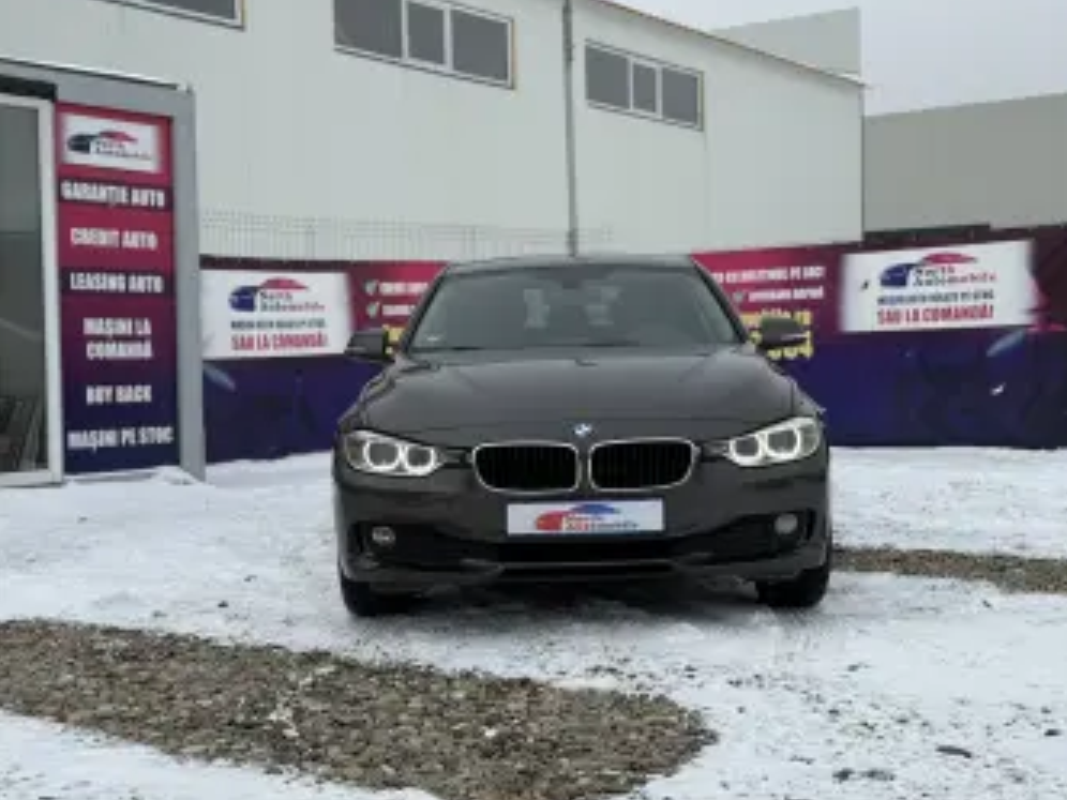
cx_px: 575
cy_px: 405
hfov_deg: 36.8
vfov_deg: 28.0
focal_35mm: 52
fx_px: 1603
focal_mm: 6.76
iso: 80
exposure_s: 1/5208
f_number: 1.78
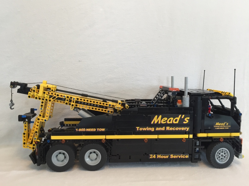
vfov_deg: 48.2
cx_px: 124
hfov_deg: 61.7
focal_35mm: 29
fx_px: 209
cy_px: 93
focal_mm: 4.15
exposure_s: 1/30
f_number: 2.2
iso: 32
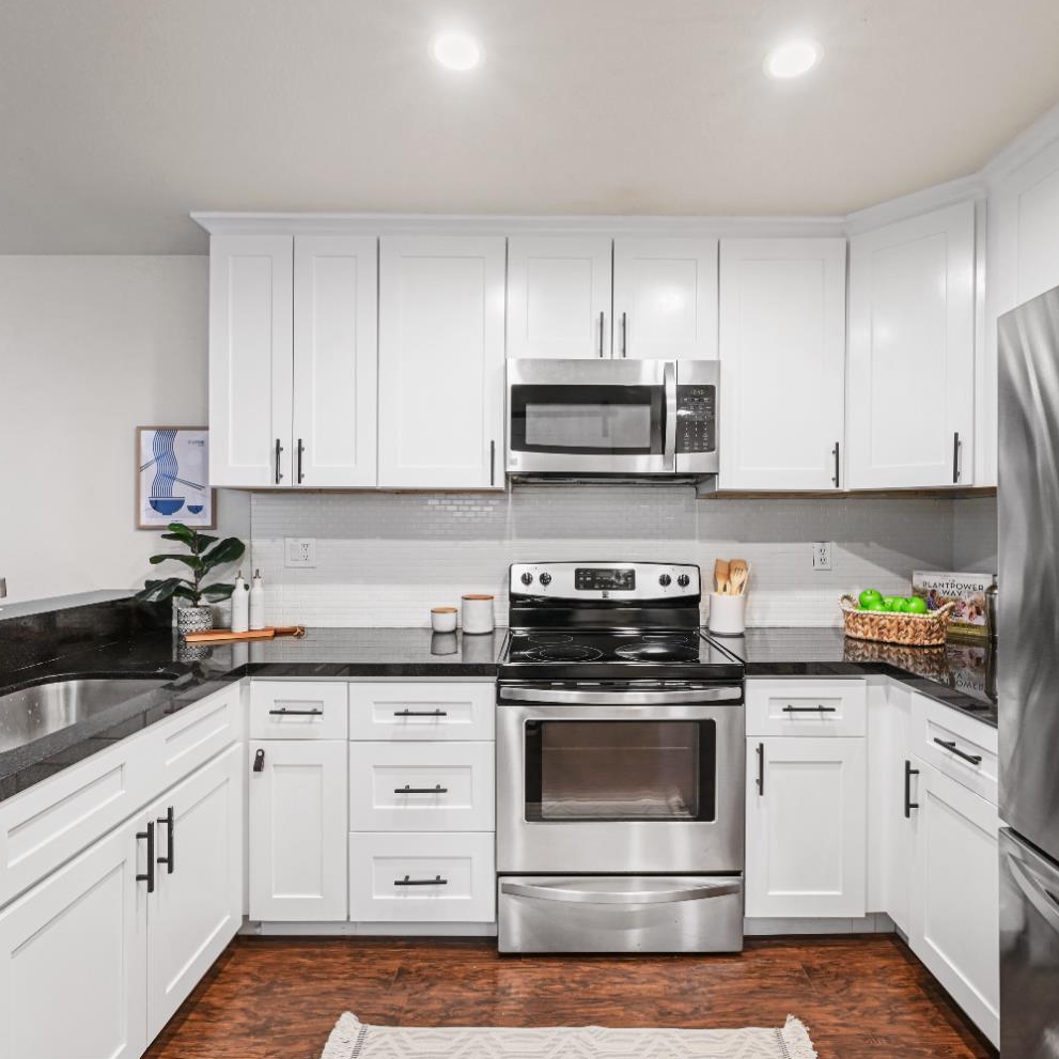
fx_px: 623
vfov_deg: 80.7
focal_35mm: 18
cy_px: 528
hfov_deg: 80.7
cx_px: 554
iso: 1600
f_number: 9
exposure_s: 1/4
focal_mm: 14
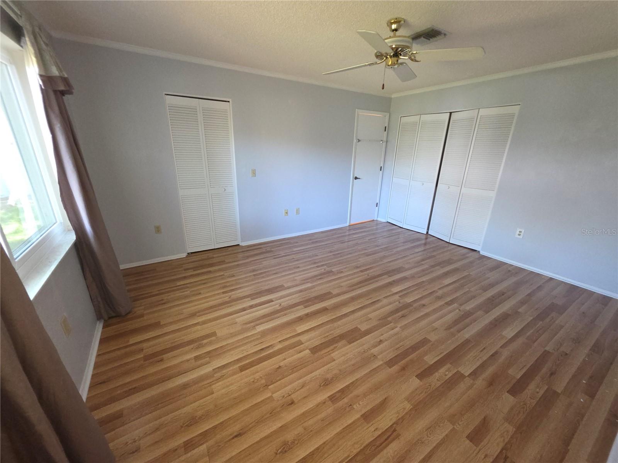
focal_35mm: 13
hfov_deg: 106.2
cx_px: 309
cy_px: 232
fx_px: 232
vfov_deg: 89.9
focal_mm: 2.2
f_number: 1.9
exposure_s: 1/40
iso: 320
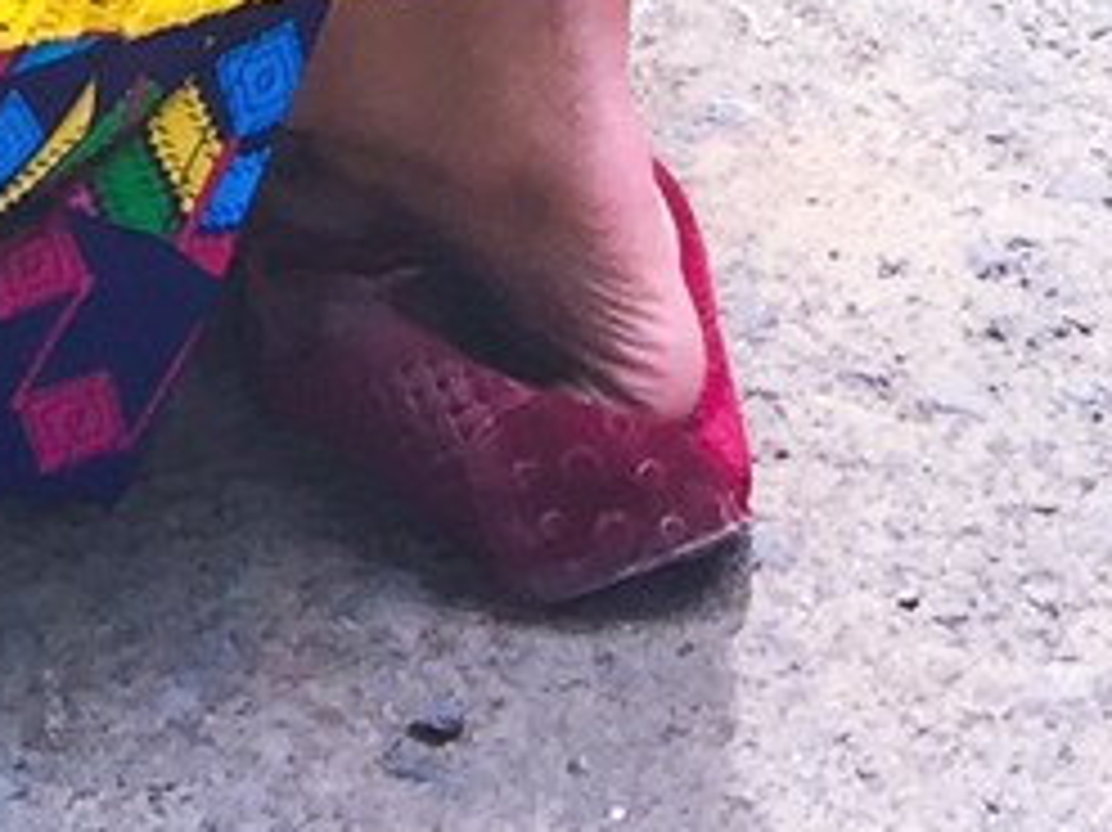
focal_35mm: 187
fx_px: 6004
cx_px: -689
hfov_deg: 10.2
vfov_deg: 6.5
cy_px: -2370
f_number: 2.2
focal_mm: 4.15
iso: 32
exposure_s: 1/144
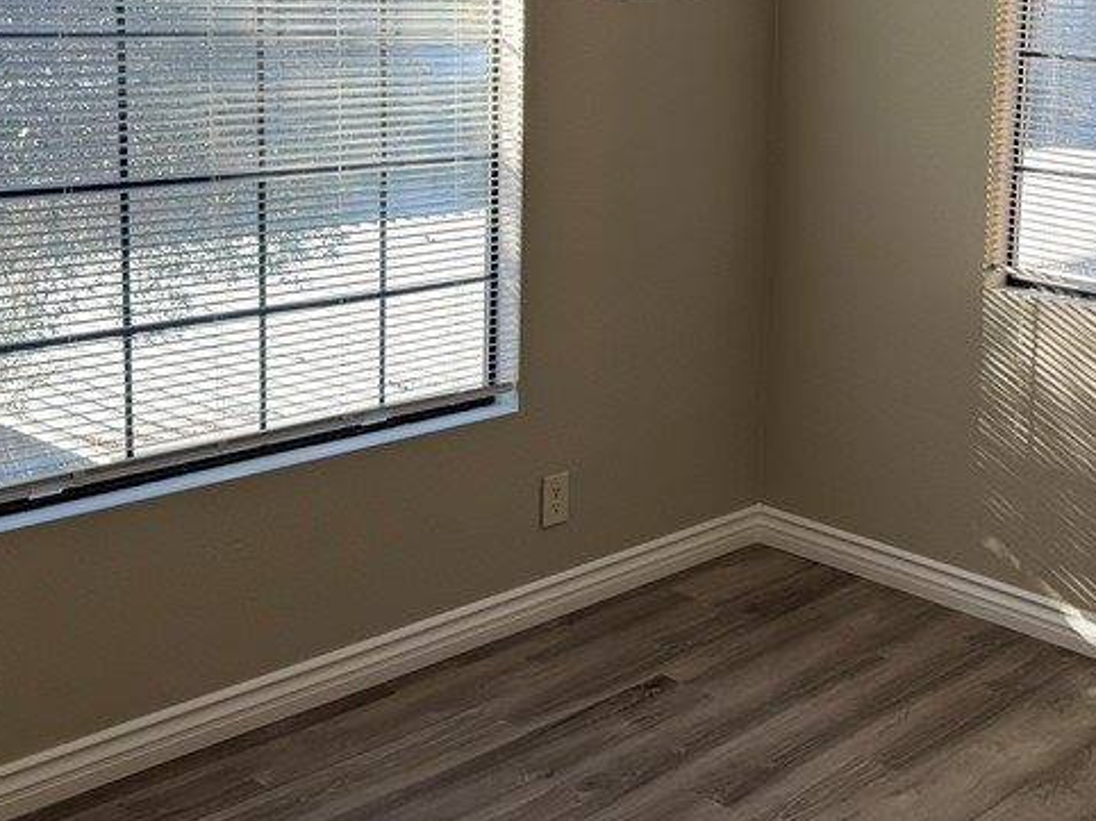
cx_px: 875
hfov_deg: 36.3
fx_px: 1614
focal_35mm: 51
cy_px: 205
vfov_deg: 28.1
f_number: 1.78
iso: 80
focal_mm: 6.76
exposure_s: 1/544
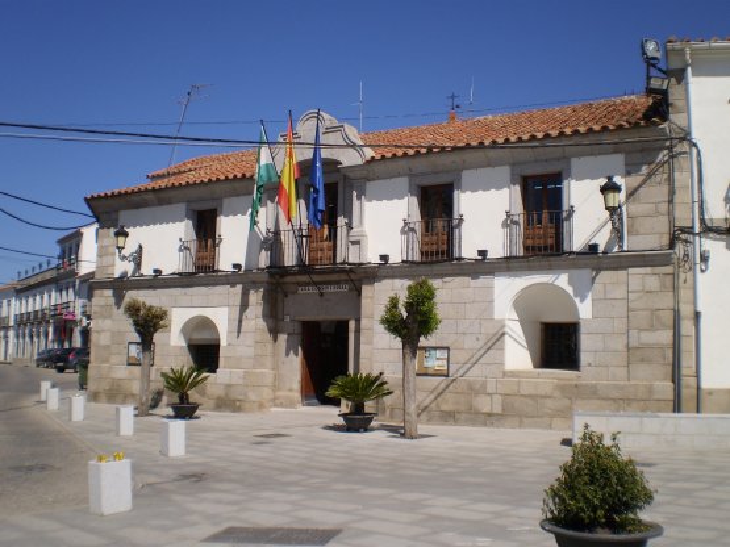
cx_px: 365
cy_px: 274
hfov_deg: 51.4
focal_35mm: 36
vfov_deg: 39.6
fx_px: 759
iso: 64
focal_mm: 6.3
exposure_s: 1/1600
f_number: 4.6
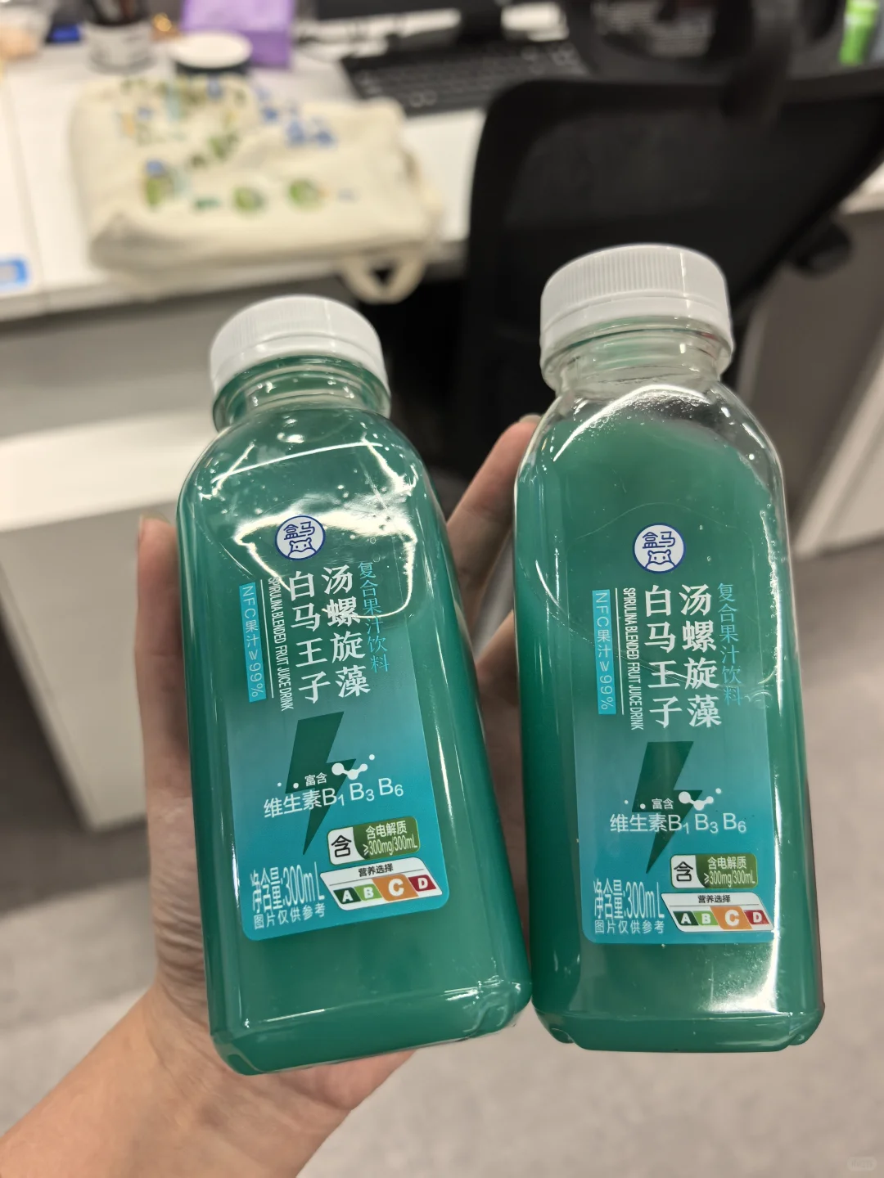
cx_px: 442
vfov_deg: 65.3
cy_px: 589
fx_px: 919
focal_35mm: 27
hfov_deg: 51.4
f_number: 2
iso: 1600
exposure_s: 1/640
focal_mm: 6.98
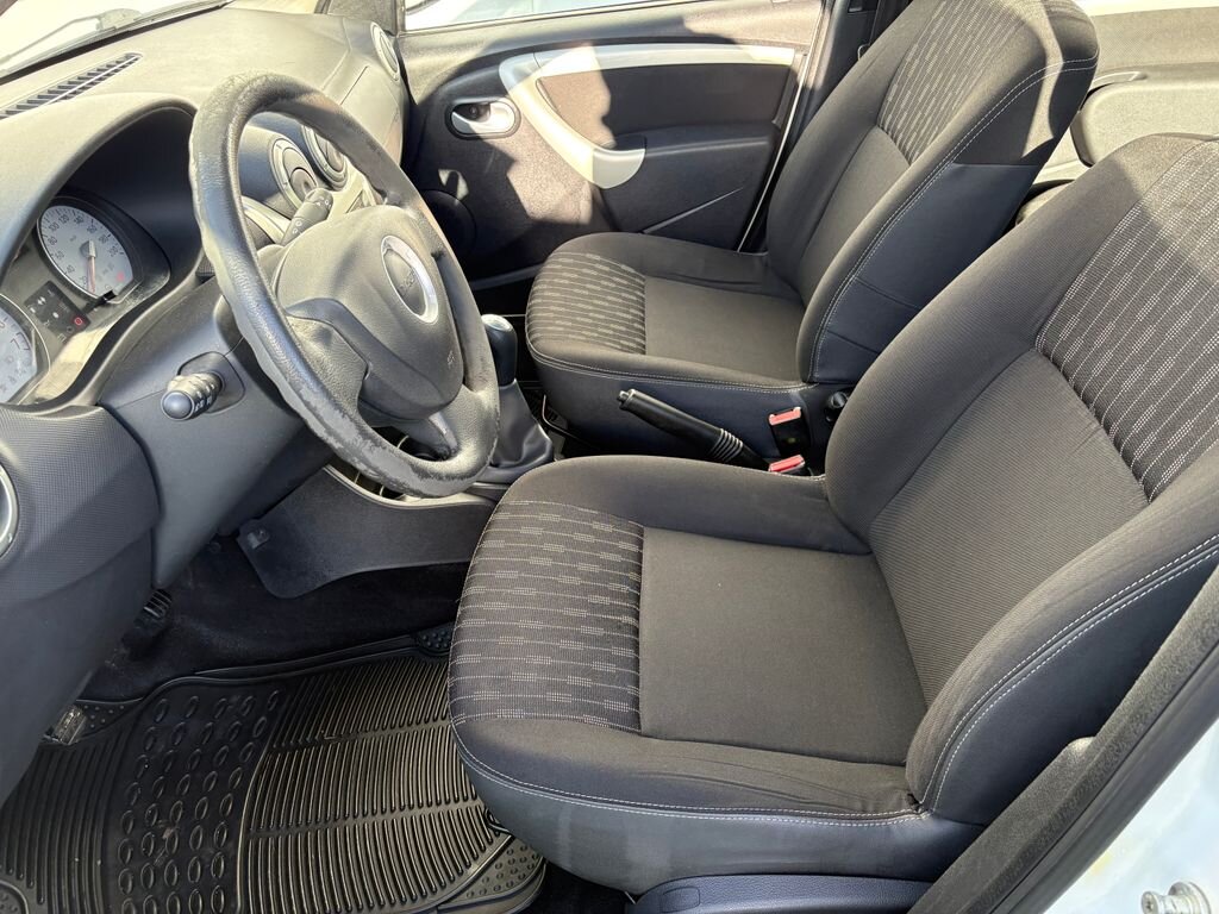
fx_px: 916
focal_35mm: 26
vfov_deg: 53.1
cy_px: 457
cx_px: 610
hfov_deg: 67.3
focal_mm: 5.96
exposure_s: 1/242
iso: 125
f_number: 1.6
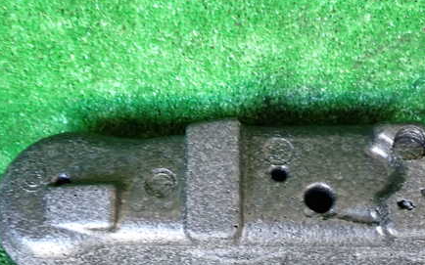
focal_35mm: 44
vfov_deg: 28.9
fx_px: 510
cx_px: 227
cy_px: 183
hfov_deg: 45.3
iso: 400
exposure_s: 1/30
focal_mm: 5.4
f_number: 2.3
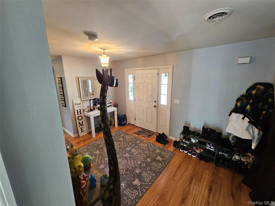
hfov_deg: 106.2
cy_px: 103
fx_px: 103
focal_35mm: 13
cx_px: 138
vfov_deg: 89.9
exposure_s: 1/30
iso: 500
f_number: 2.2
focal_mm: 2.2
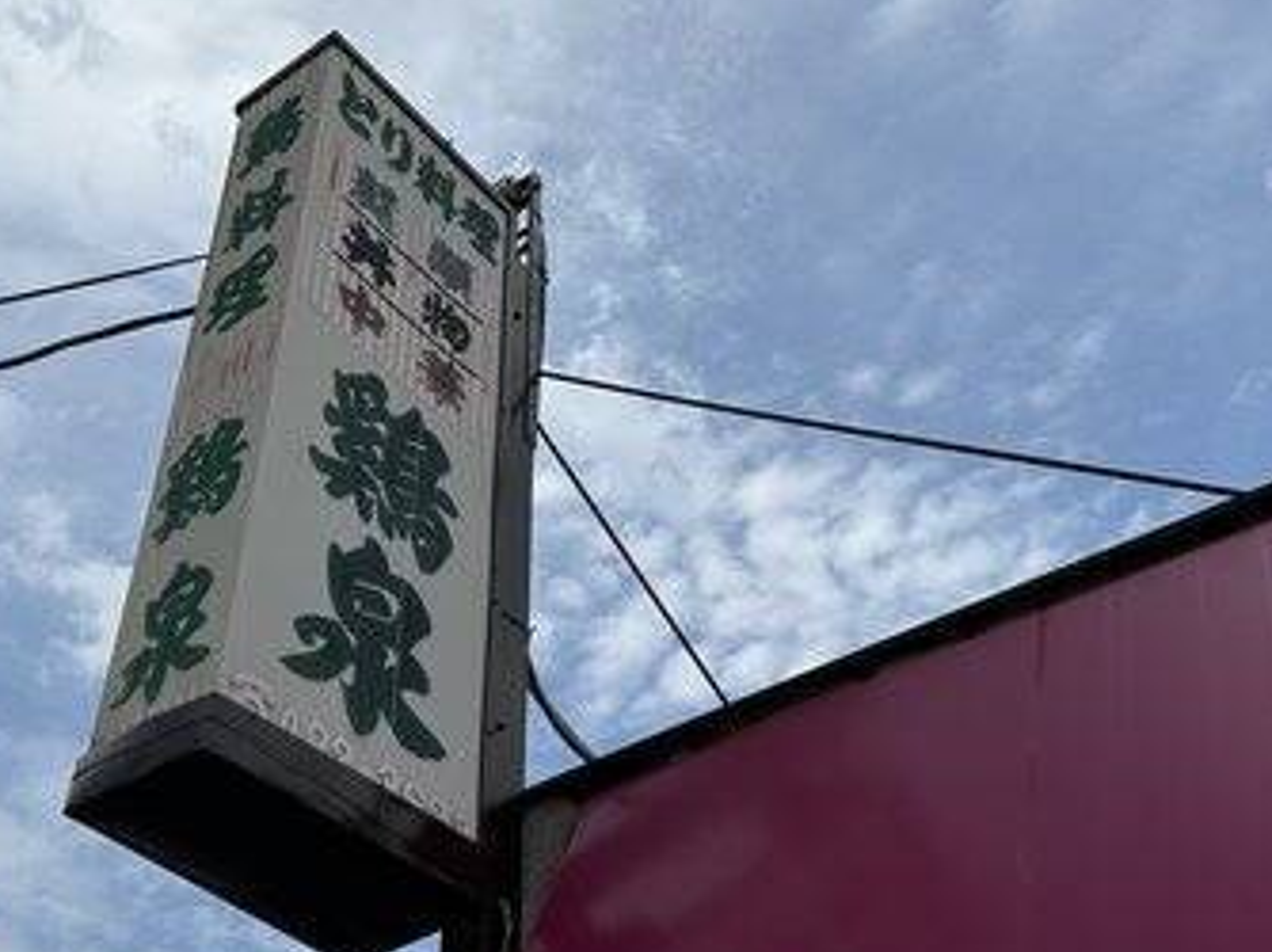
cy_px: 457
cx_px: 560
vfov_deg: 31.5
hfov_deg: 41.2
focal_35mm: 46
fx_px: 1689
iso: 80
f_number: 1.78
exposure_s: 1/7042
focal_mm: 6.86
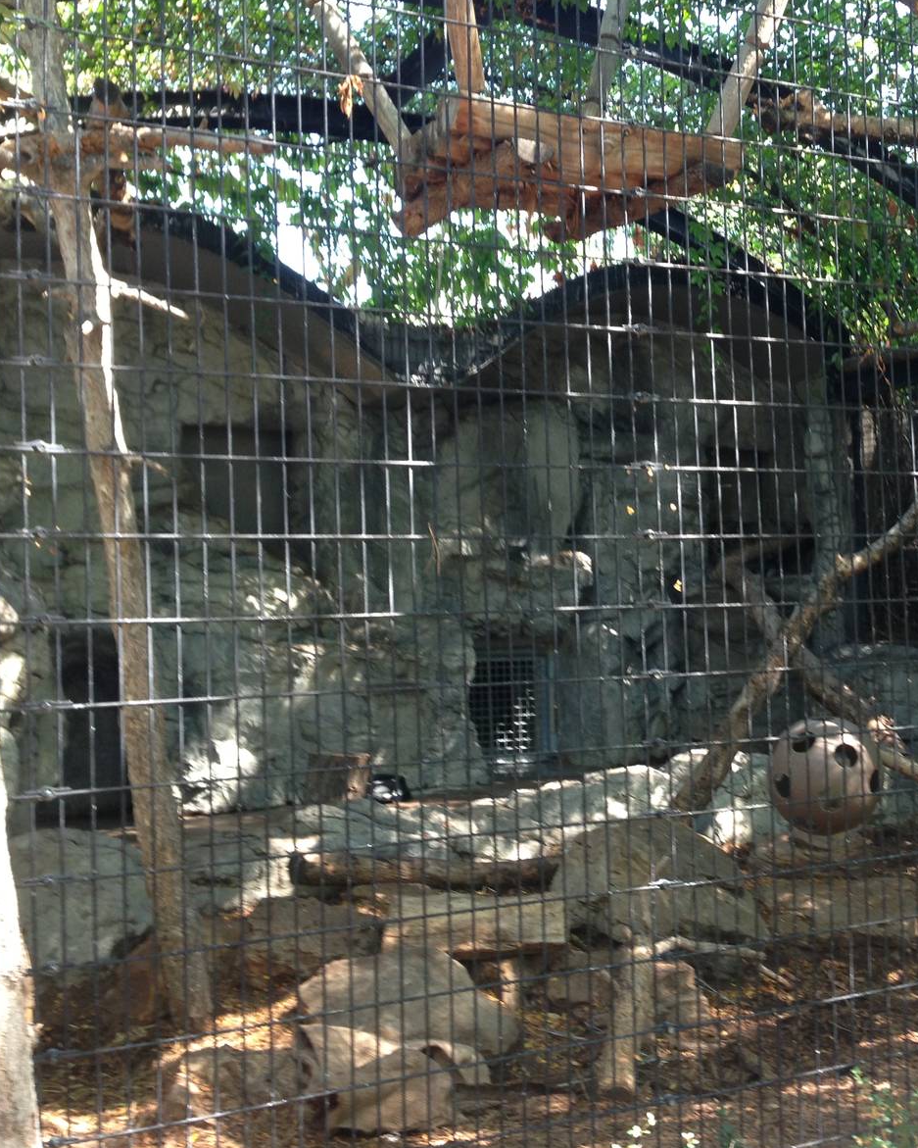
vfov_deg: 42.0
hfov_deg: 33.5
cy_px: 569
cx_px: 679
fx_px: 1494
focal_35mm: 44
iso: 64
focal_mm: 4.13
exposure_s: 1/40
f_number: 2.4
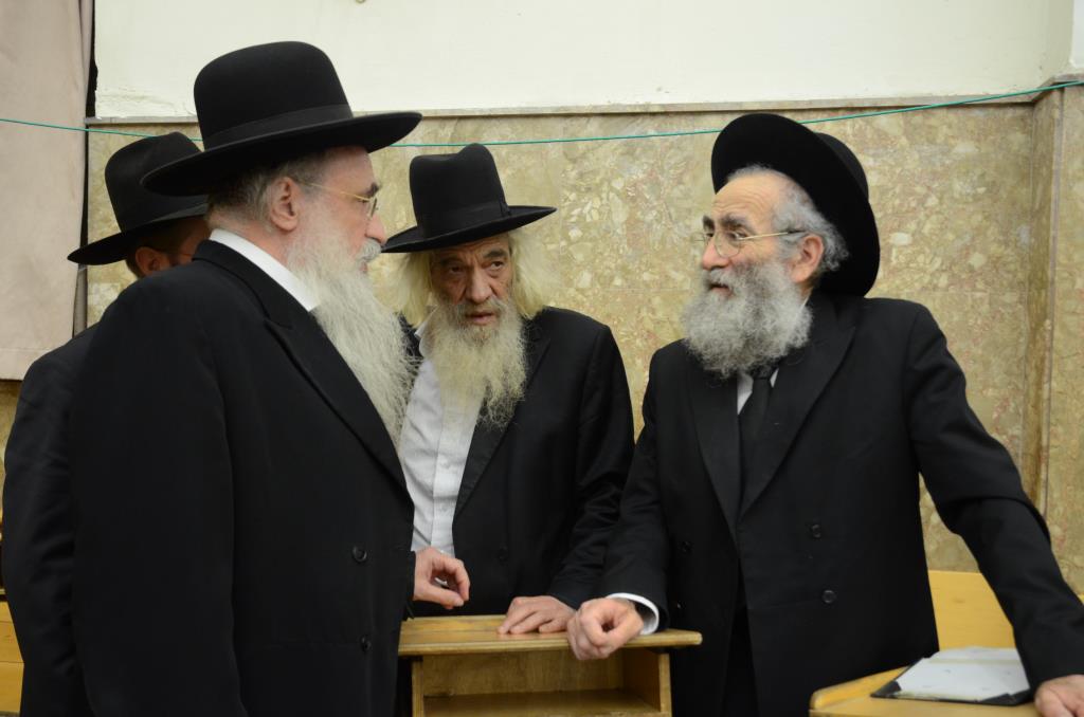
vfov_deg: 43.4
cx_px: 542
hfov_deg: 62.0
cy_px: 358
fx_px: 901
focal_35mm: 30
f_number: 5
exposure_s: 1/125
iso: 1000
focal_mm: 20
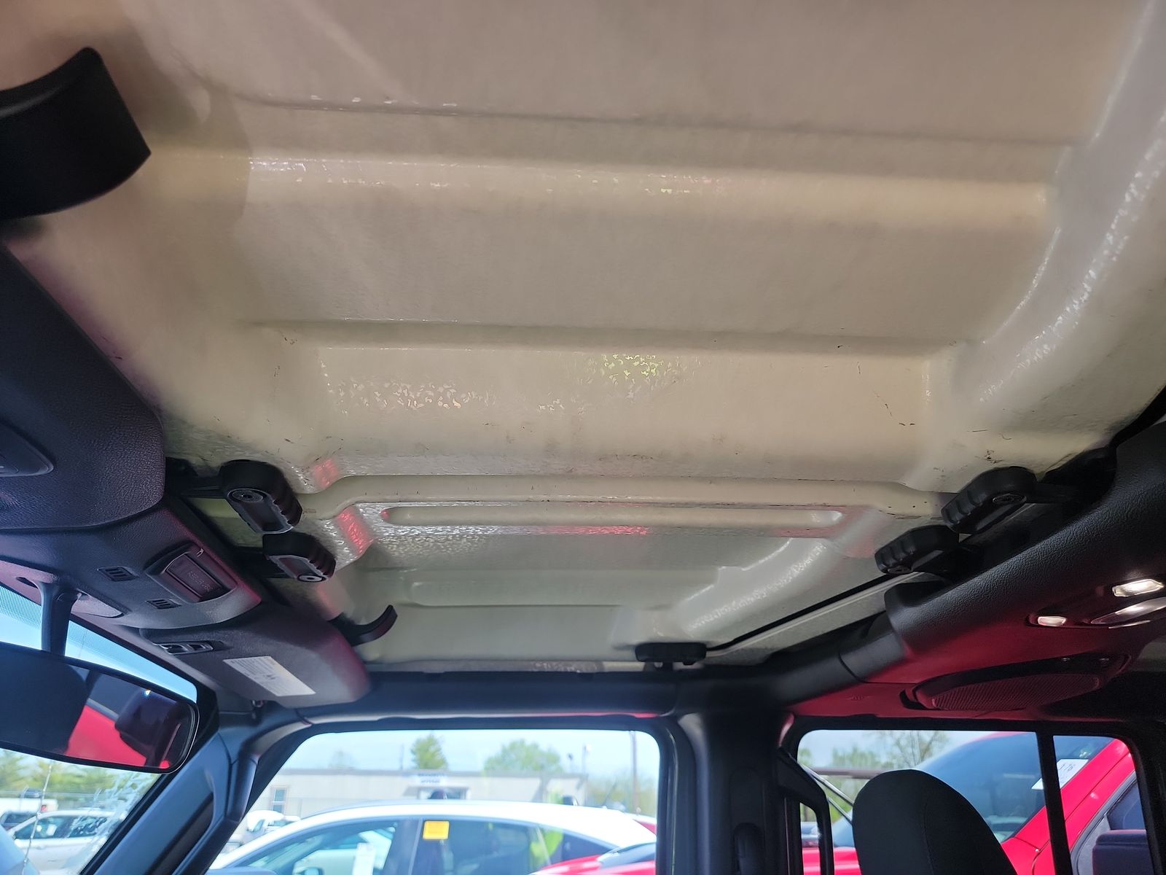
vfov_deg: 56.8
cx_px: 583
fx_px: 808
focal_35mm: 24
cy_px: 438
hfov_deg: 71.6
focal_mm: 6.7
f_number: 1.8
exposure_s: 1/119
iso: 72
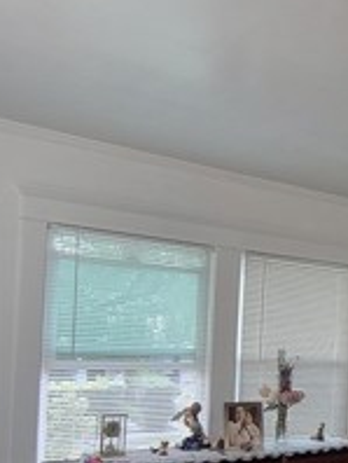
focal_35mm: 42
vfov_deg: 43.2
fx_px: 562
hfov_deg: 28.5
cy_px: 353
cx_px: 448
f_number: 2.2
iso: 250
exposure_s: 1/60
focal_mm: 2.2
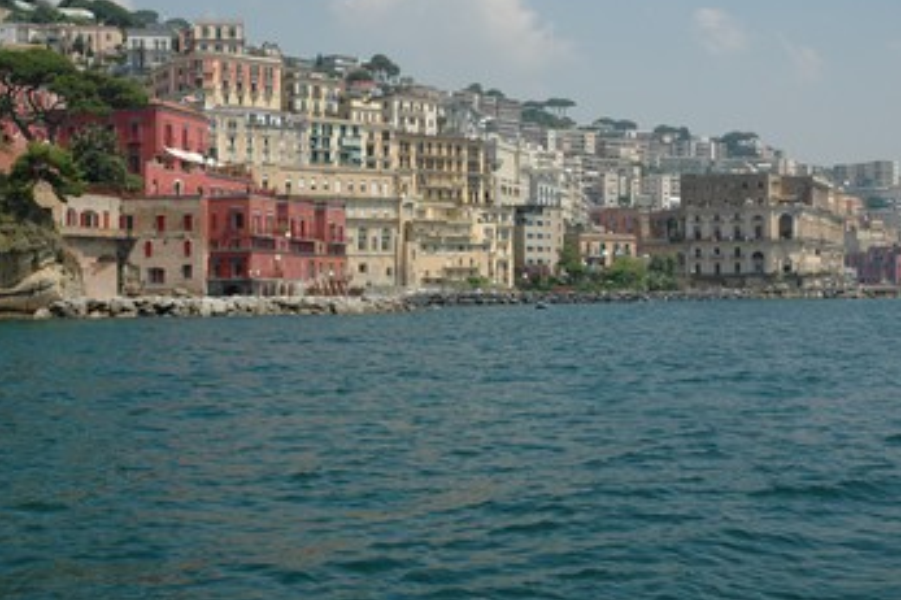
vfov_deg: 25.2
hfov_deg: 37.2
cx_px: 449
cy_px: 270
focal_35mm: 54
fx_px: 1340
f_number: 9.5
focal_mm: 31
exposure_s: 1/350
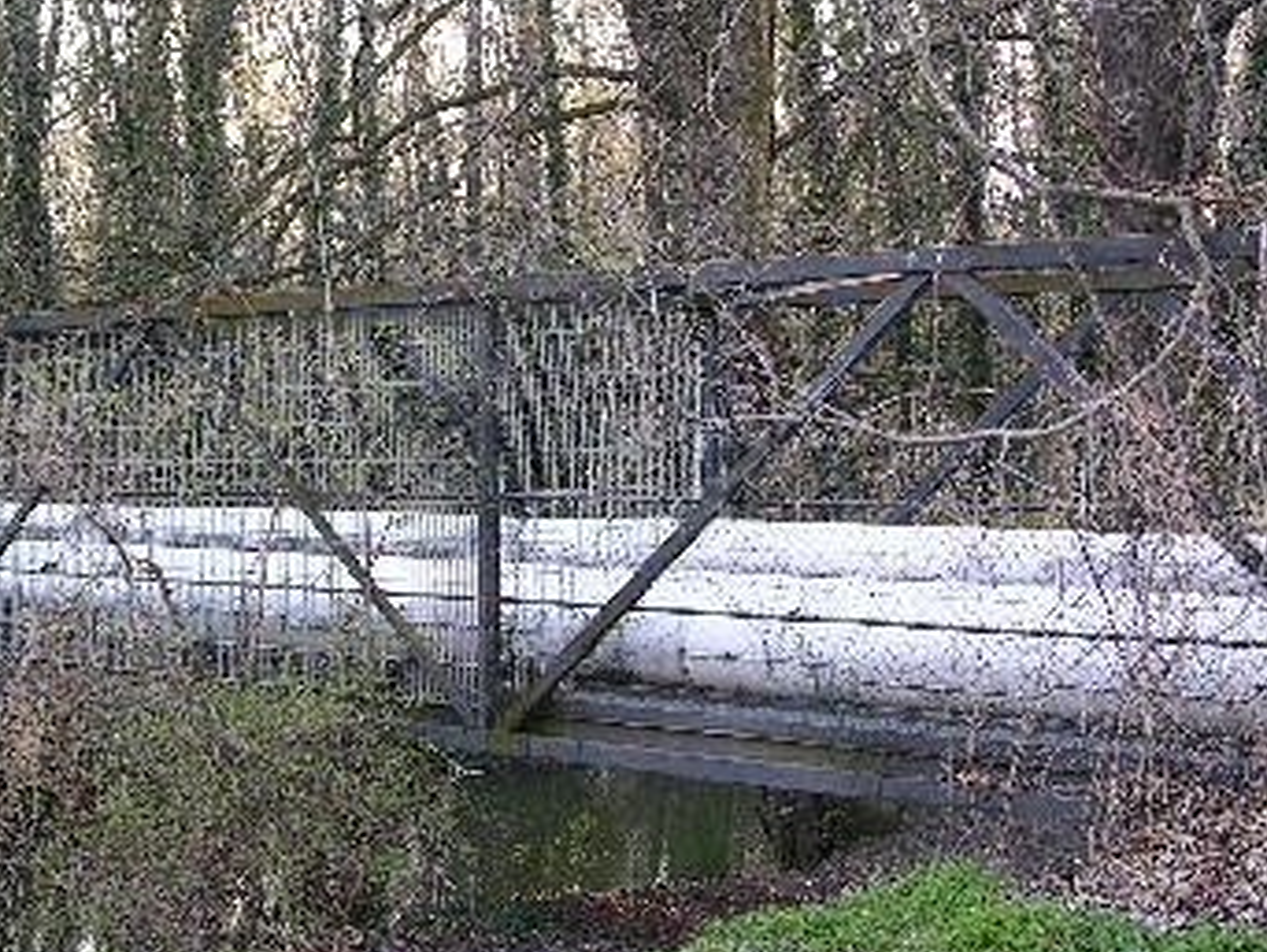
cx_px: 369
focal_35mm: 60
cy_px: 519
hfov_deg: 31.8
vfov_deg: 24.4
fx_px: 2198
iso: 50
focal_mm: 8.9
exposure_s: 1/28.8
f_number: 4
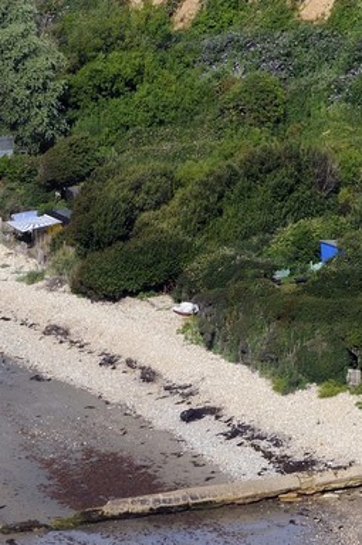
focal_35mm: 604
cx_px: 338
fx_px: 9134
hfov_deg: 2.3
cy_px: -121
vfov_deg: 3.4
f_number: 9
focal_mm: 145
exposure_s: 1/800
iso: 400
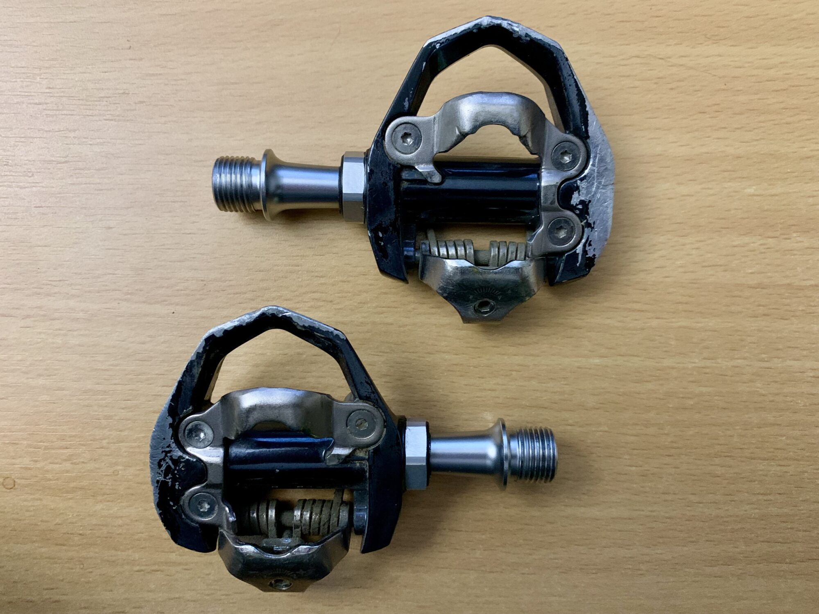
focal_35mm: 26
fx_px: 615
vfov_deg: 53.1
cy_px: 307
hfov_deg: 67.3
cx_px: 410
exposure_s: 1/30
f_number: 1.8
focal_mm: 4.25
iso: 500
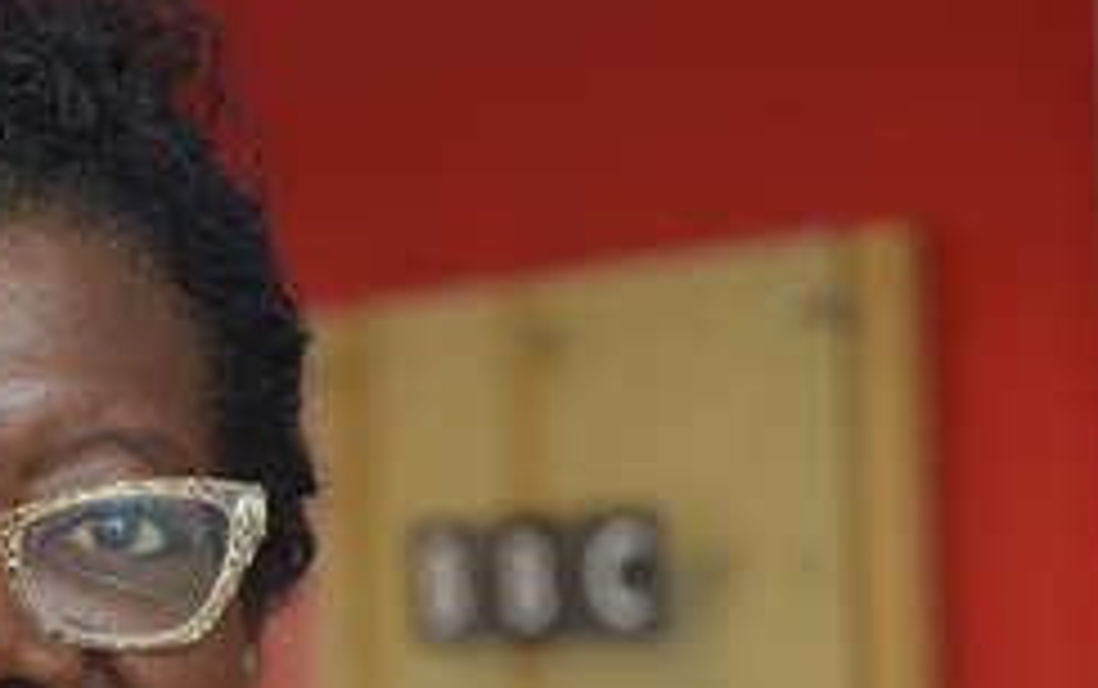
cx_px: 212
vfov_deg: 10.9
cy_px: 778
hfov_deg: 17.4
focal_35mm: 119
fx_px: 3564
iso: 400
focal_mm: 50
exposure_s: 1/100
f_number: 5
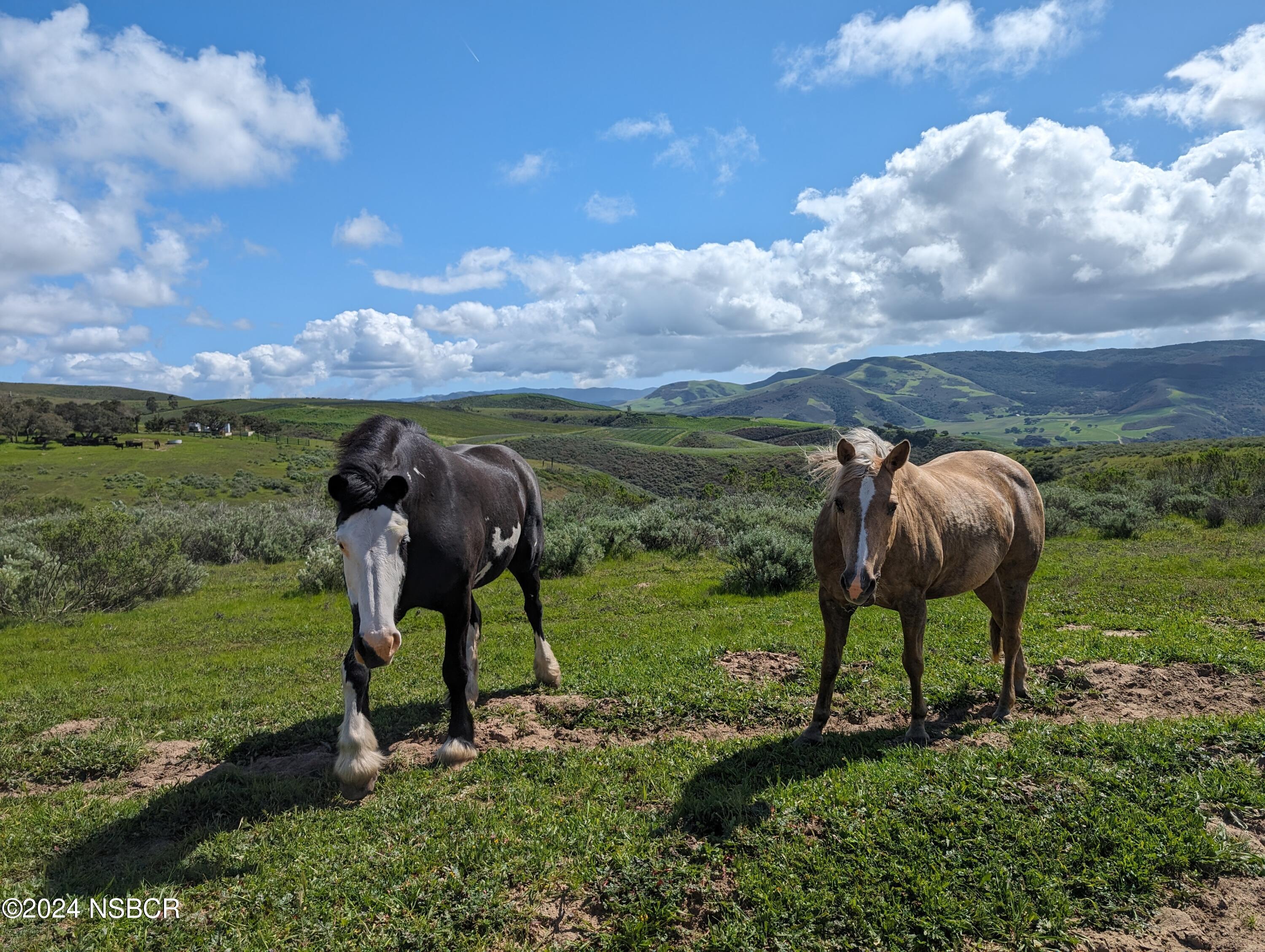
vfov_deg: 56.9
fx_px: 878
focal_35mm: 24
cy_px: 476
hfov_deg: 71.5
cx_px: 632
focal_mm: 6.9
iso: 19
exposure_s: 1/2299
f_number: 1.68
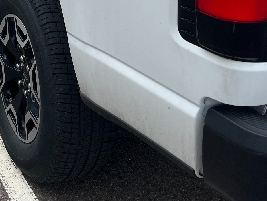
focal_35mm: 71
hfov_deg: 26.2
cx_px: 12
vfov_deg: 19.1
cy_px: -65
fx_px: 548
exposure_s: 1/3215
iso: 50
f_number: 1.6
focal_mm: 5.1
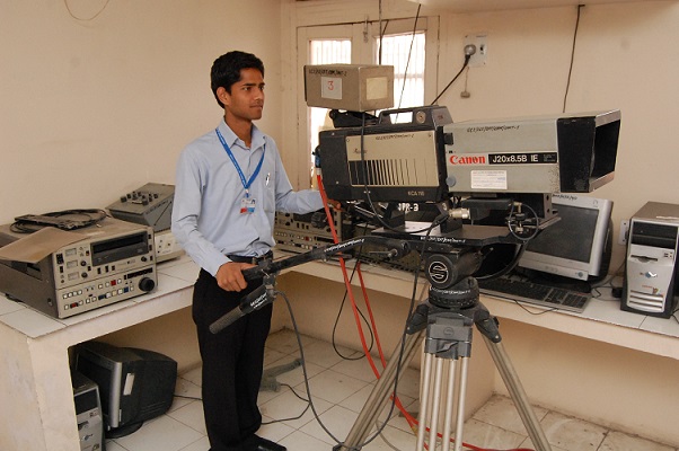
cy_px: 226
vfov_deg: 39.9
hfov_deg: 57.3
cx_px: 340
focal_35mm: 33
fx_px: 622
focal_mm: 22
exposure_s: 1/200
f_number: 7.1
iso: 1600
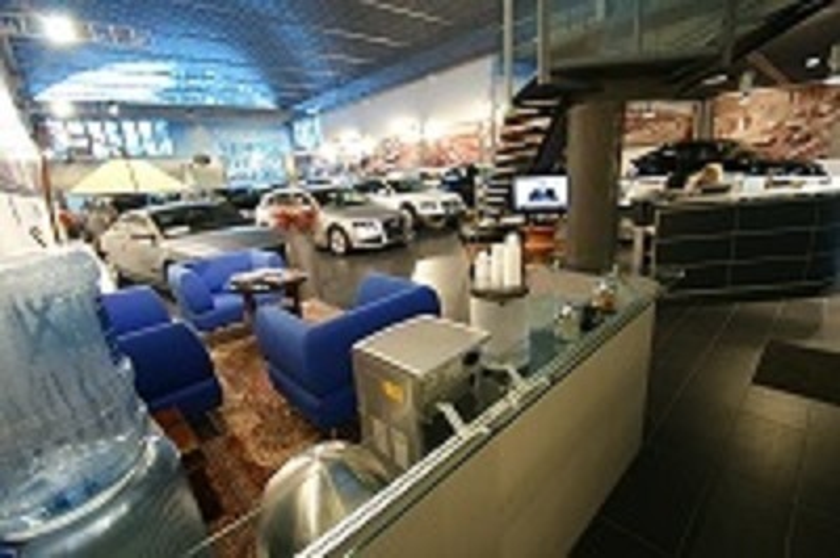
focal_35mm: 15
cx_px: 420
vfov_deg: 77.2
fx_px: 350
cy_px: 279
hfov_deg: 100.4
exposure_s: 1/30
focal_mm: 10
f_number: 3.5
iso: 400
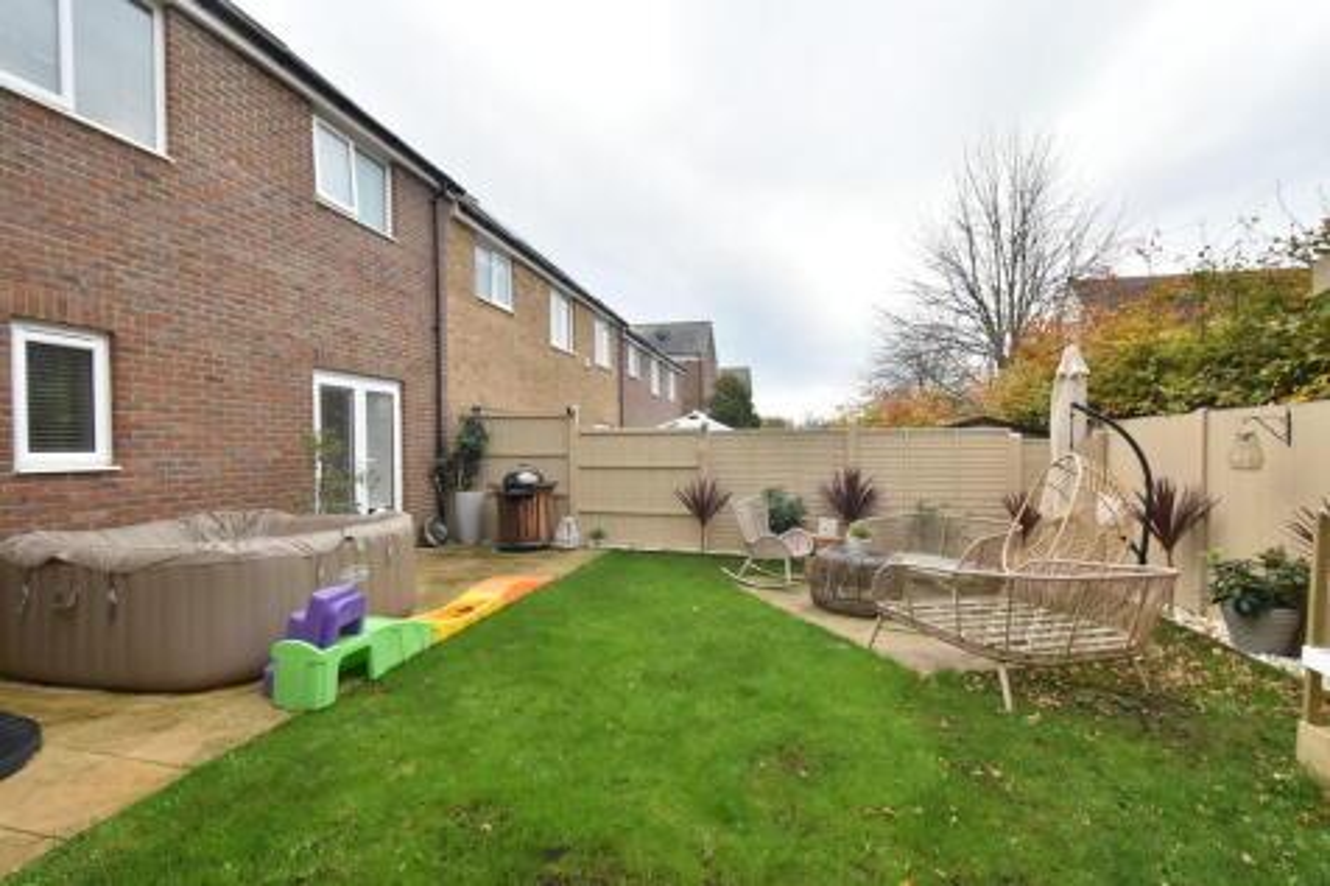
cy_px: 443
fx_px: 554
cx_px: 665
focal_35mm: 15
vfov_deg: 77.3
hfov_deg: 100.4
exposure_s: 1/160
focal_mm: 10
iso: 500
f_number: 6.3
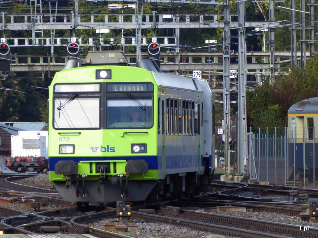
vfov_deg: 2.1
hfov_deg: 2.8
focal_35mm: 720
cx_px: 159
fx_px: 6614
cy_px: 119
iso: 400
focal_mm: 129
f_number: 6.4
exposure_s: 1/320
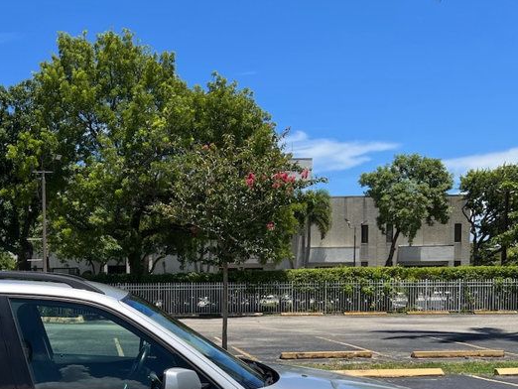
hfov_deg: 35.7
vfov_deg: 27.9
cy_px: 317
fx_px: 764
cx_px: 75
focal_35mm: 51
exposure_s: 1/3831
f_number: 1.5
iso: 50
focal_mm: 5.7
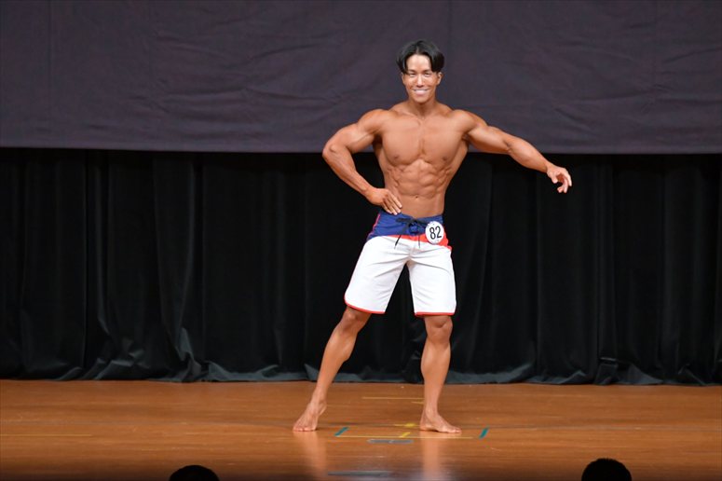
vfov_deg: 5.1
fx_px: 5412
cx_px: 361
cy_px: 240
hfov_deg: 7.6
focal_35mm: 270
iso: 5000
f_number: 5.6
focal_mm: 180
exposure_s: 1/400
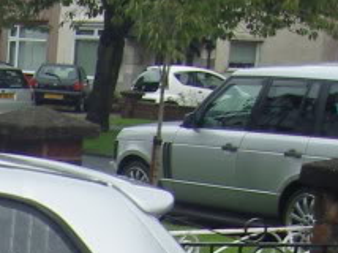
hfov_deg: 10.6
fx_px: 1590
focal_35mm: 163
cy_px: 528
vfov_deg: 8.5
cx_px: -431
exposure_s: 1/100
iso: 100
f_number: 7
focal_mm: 7.3
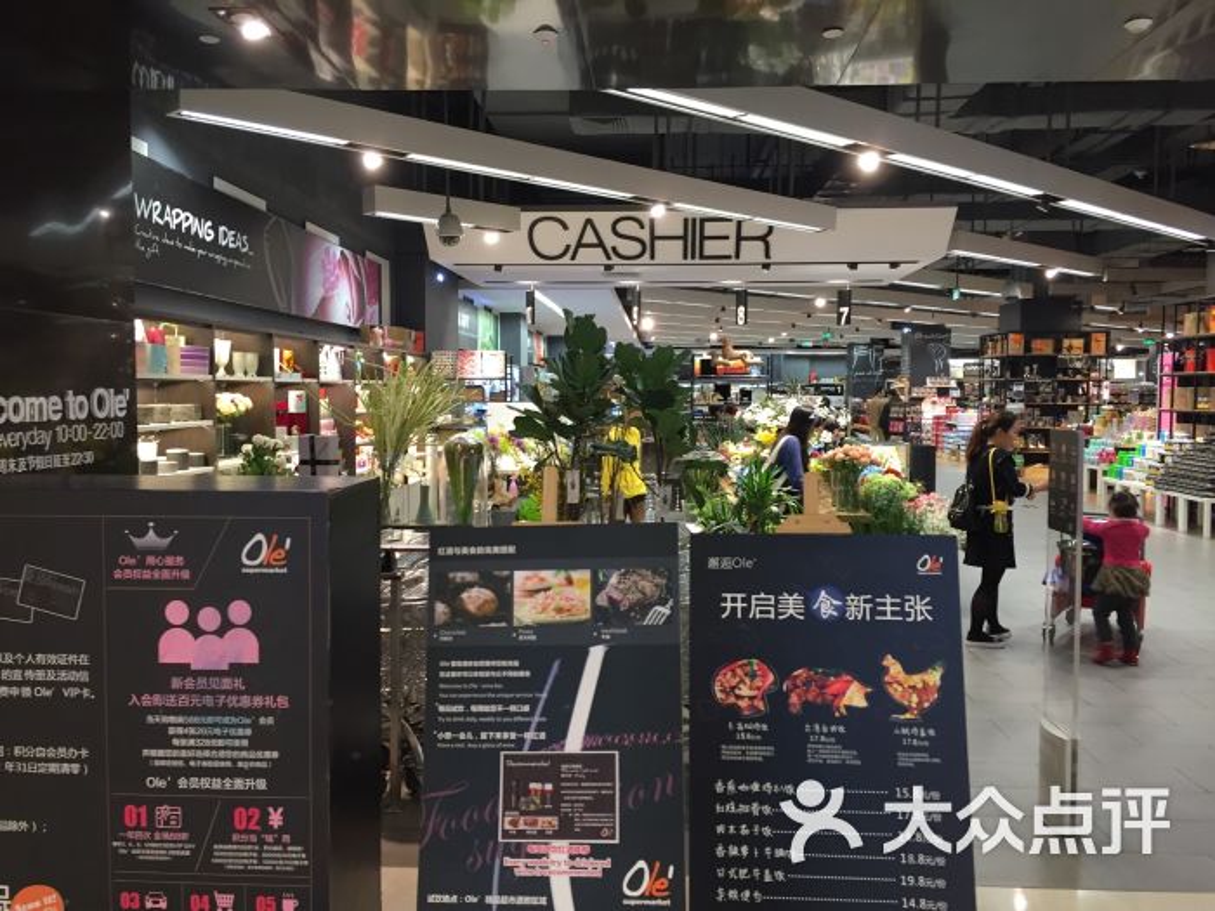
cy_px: 456
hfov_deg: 61.7
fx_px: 1018
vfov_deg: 48.2
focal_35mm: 29
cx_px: 608
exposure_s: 1/33
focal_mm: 4.15
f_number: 2.2
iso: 125
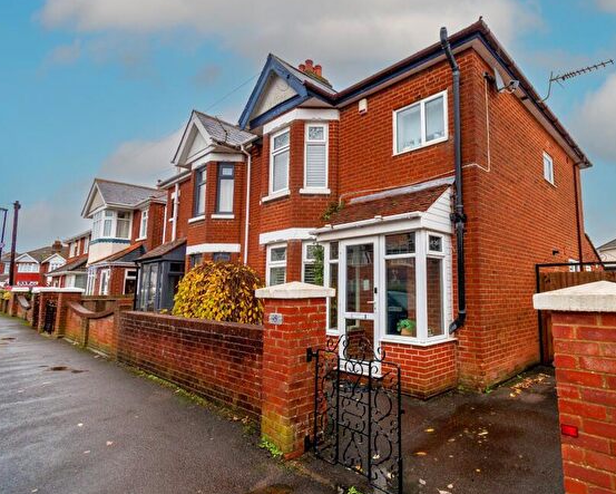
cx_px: 372
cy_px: 247
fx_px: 347
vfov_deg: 70.9
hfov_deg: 82.2
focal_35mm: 19
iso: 400
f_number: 7.1
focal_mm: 11
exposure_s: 1/200
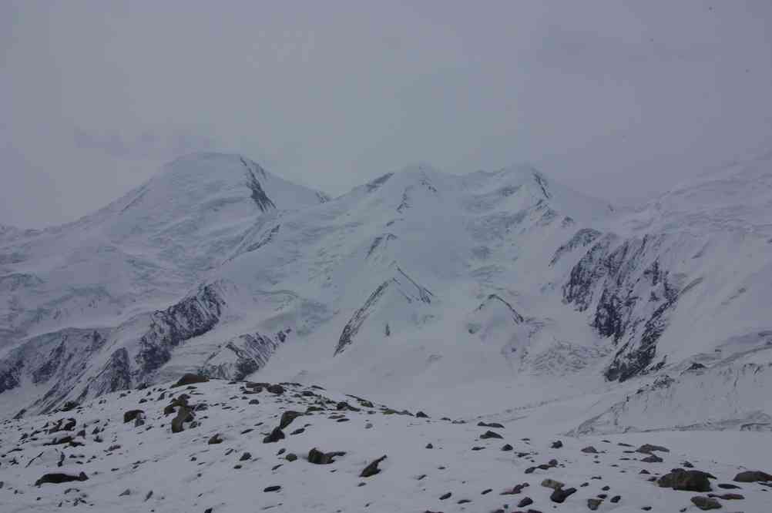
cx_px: 386
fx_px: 864
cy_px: 256
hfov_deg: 48.1
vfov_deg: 33.1
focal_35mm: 40
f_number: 22
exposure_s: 1/180
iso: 100
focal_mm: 26.9
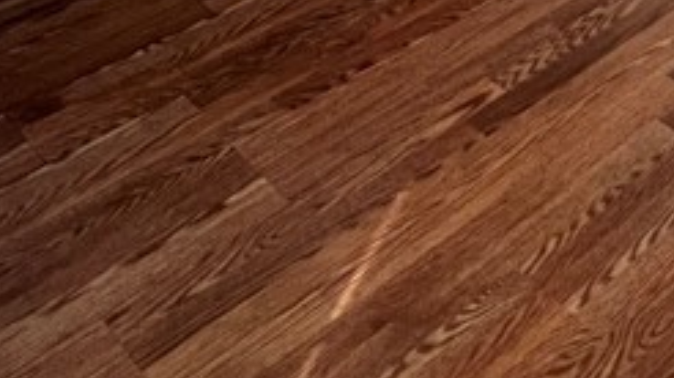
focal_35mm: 59
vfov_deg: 14.7
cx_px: 811
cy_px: -474
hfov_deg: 30.2
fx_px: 1054
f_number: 1.8
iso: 200
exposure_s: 1/60
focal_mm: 1.57
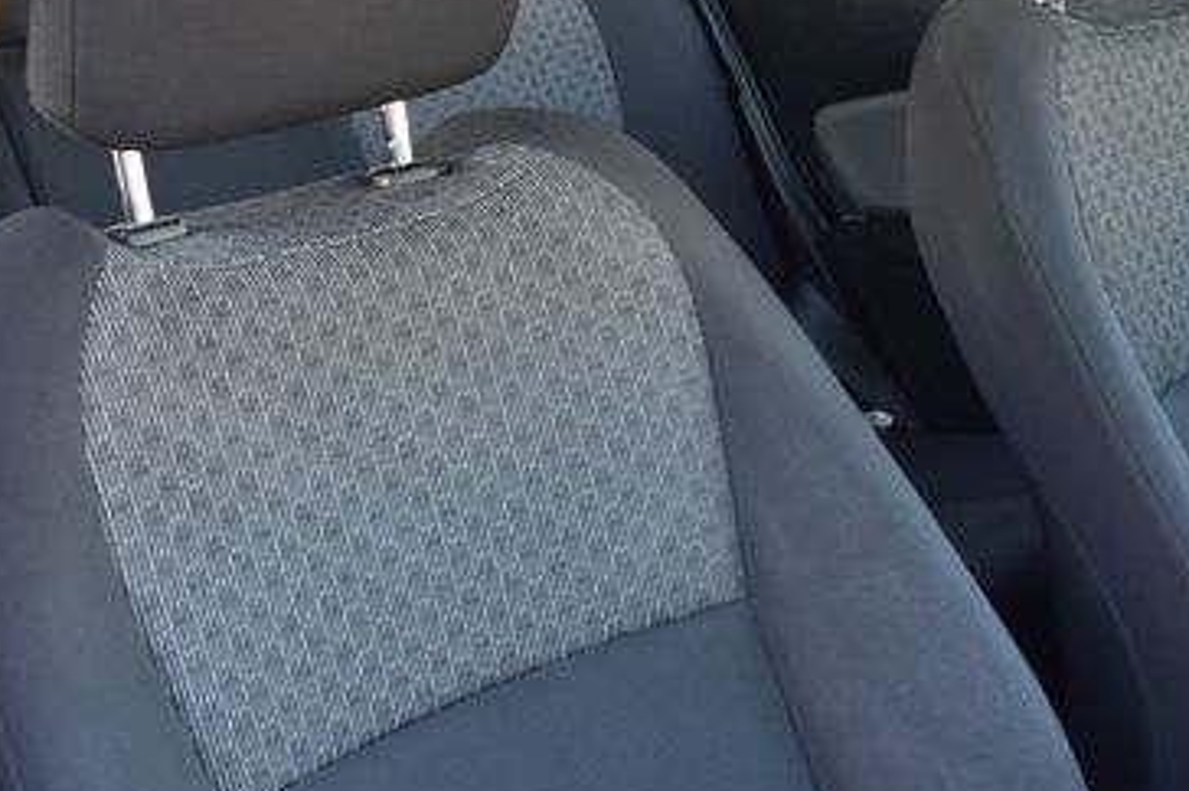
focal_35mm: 66
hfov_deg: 30.3
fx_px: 2174
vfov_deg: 20.6
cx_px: 810
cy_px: 330
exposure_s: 1/15
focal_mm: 25
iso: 400
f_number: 6.3
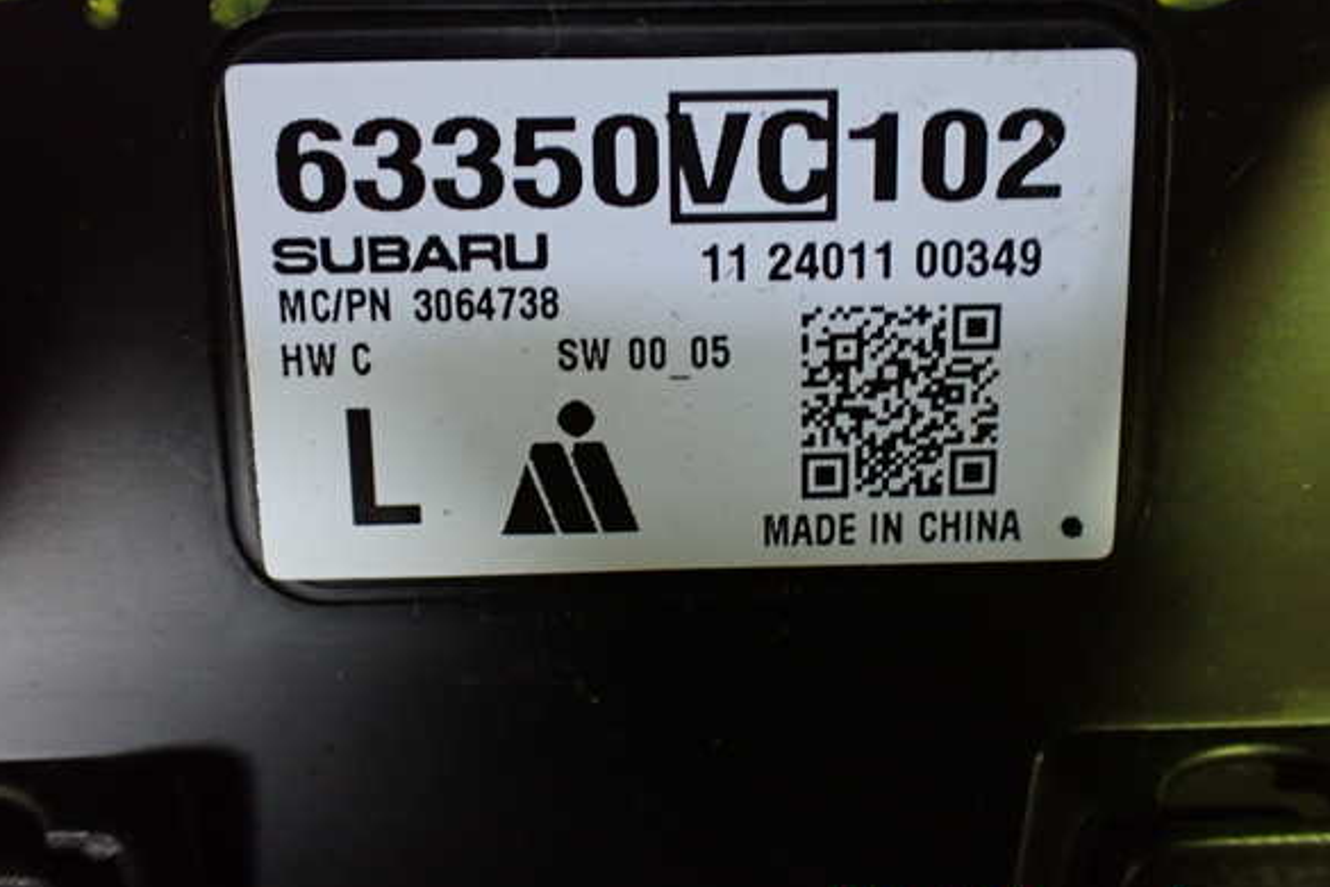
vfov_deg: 41.1
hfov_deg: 58.7
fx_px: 1182
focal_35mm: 32
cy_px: 432
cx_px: 671
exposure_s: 1/30
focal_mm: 5.4
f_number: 2.3
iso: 800
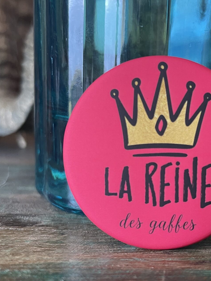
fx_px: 333
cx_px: 150
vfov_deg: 45.6
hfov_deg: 34.6
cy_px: 165
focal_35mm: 41
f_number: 1.6
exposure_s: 1/60
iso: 500
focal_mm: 4.2
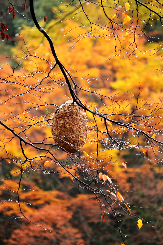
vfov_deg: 7.2
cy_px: 122
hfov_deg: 4.8
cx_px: 82
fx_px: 1935
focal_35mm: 285
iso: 100
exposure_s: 1/10
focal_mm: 190
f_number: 5.6
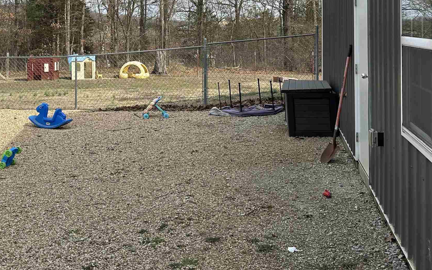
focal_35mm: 47
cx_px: 144
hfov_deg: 42.1
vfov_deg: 26.3
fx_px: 553
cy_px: 17
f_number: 1.78
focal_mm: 6.86
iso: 80
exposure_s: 1/3861
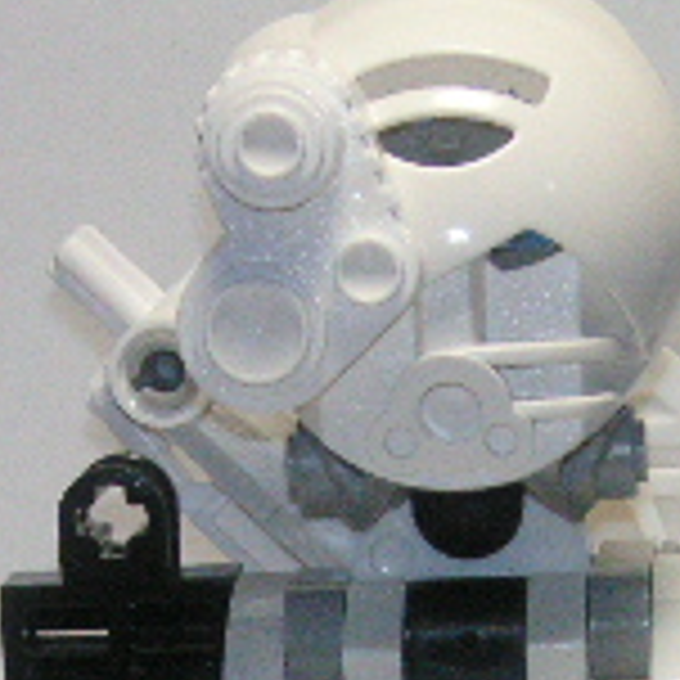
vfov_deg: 5.3
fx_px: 7334
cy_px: 1004
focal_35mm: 330
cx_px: 446
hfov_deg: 5.3
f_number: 4.7
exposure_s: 1/125
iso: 160
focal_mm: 14.6
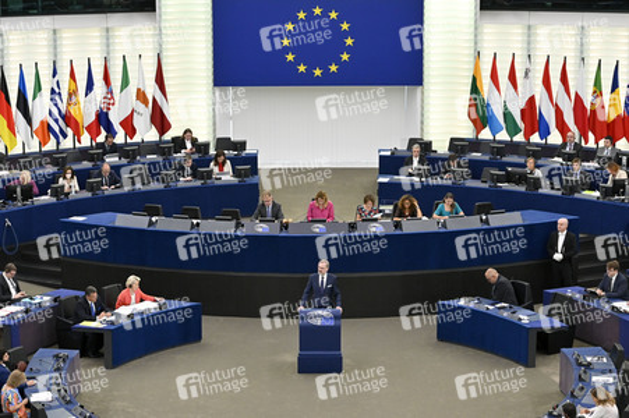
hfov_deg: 25.4
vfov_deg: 17.0
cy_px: 209
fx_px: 1397
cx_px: 314
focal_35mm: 80
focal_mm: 80
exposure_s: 1/800
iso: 2500
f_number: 2.8
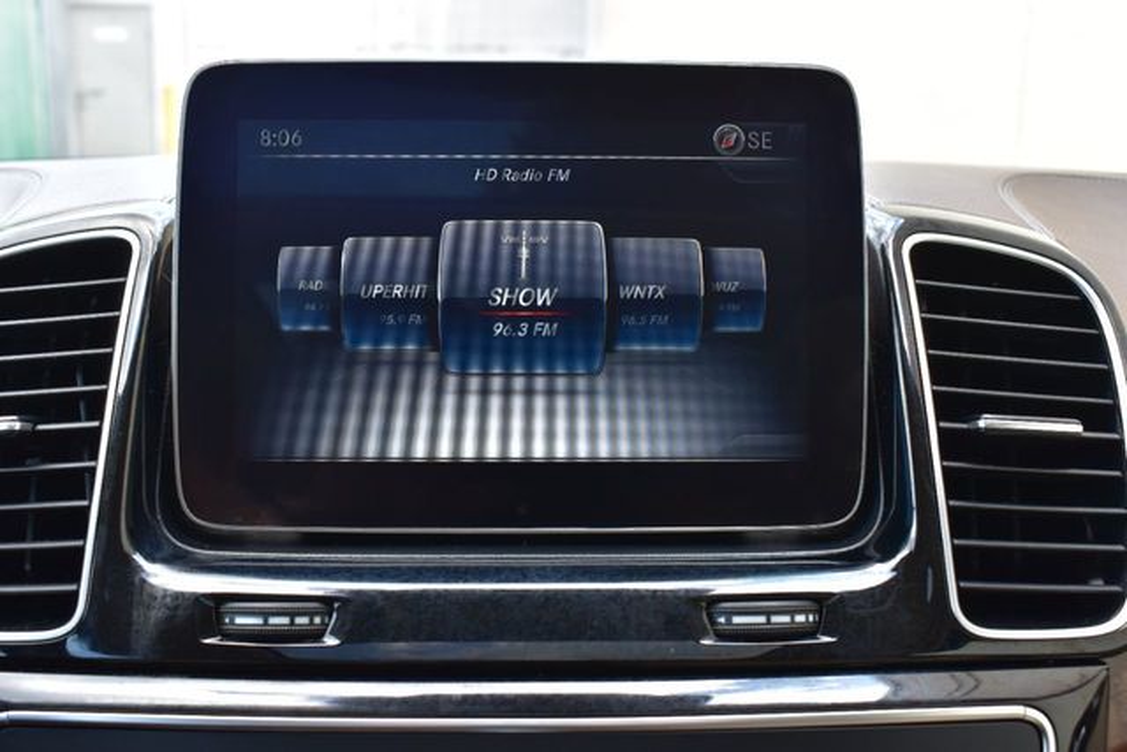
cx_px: 564
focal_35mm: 39
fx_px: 1221
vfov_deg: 34.2
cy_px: 376
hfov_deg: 49.5
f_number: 8
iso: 400
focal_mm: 26
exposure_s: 1/60
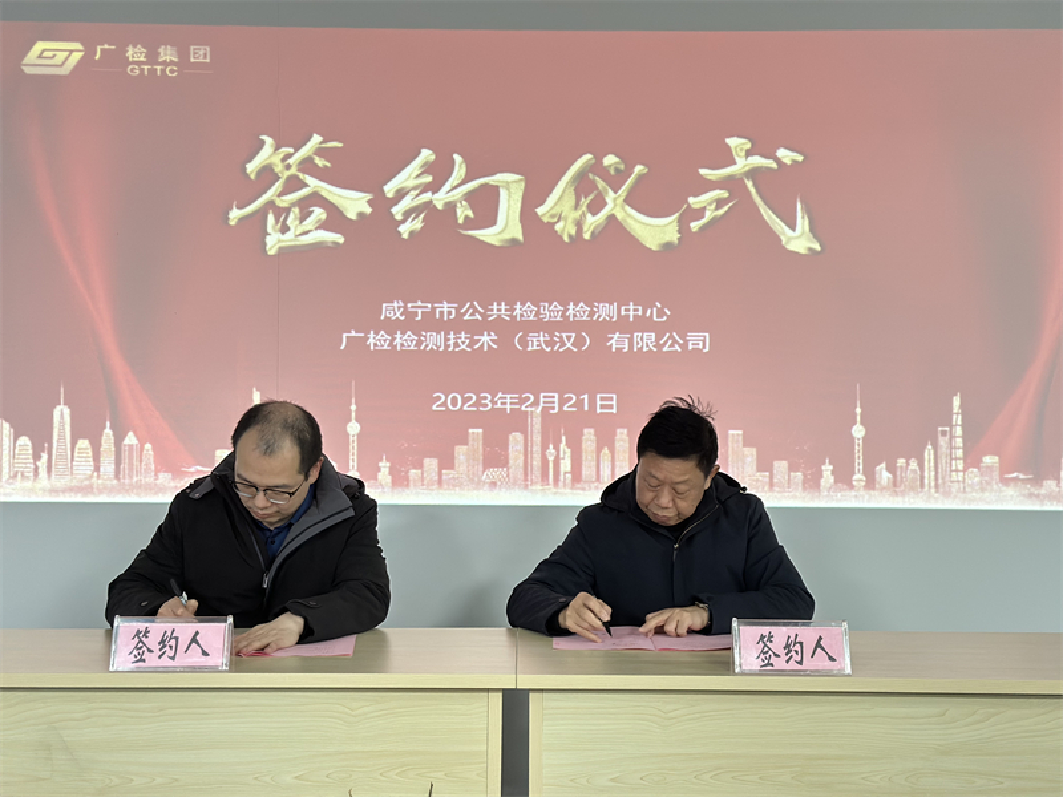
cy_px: 398
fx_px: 1474
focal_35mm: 48
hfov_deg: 39.7
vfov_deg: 30.3
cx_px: 532
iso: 250
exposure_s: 1/60
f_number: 1.78
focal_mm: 6.86
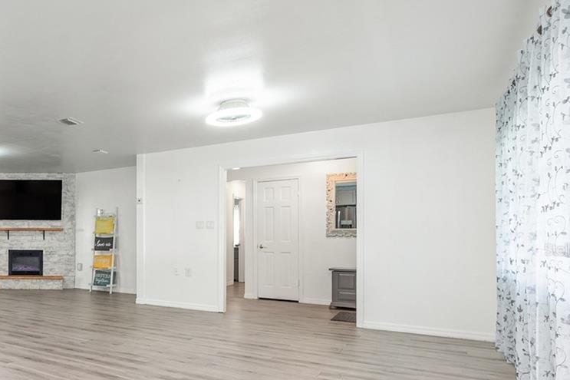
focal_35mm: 28
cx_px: -1
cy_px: 249
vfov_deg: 45.8
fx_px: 443
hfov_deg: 52.1
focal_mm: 13
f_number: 9
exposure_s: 1/4
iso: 250
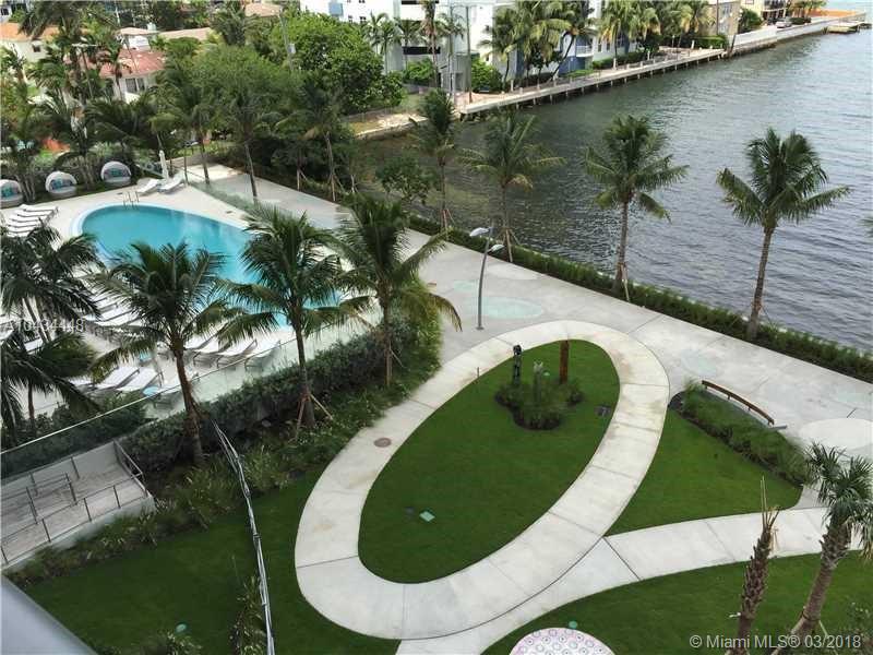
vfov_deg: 48.2
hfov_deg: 61.7
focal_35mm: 29
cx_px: 436
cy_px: 328
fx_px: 731
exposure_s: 1/879
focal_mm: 4.15
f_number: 2.2
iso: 32
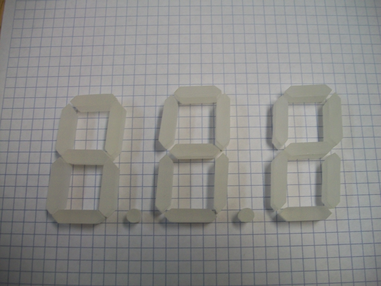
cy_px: 143
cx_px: 190
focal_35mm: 32
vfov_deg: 44.2
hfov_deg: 56.8
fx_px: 352
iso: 160
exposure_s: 1/40
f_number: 2.9
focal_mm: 5.7
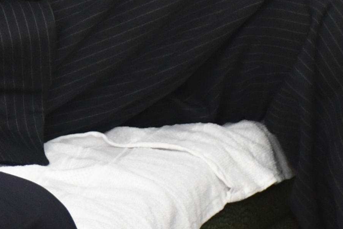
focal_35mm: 465
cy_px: -162
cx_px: -570
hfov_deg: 4.3
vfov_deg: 2.9
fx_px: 4431
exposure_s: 1/200
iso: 2000
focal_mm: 50
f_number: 4.8
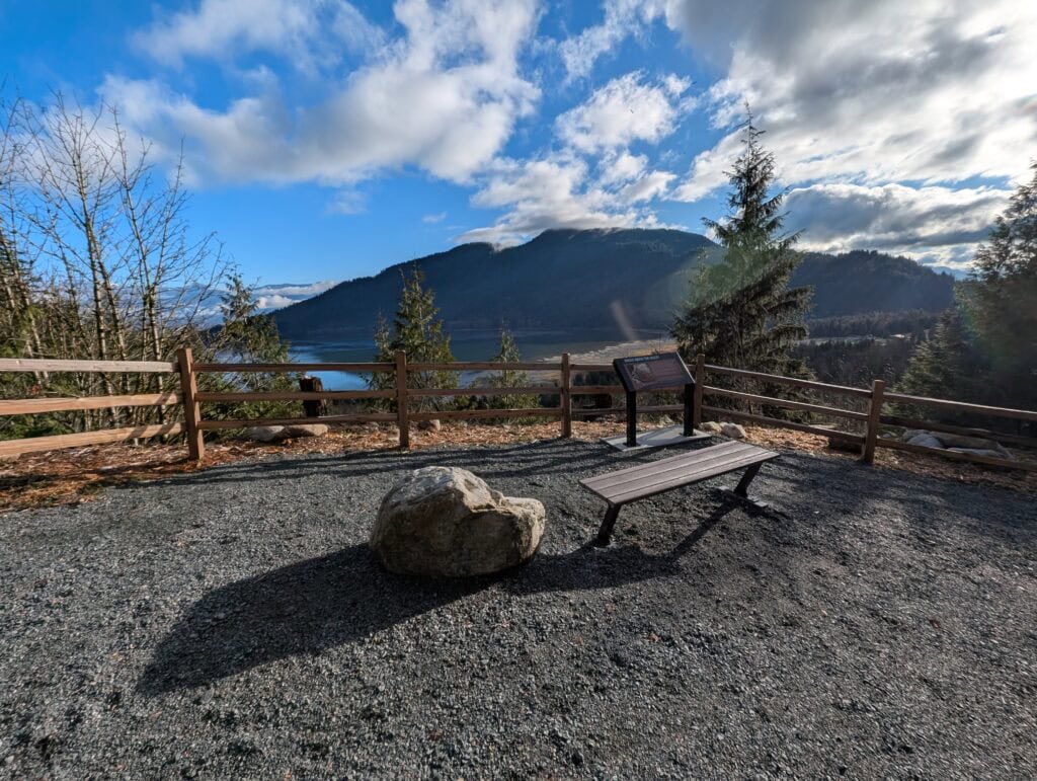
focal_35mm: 13
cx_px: 518
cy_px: 390
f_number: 2.2
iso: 47
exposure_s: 1/3195
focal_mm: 1.9
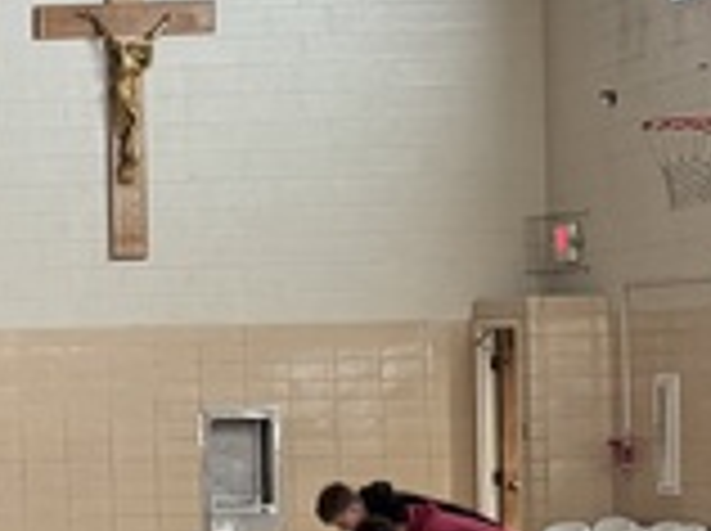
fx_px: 3199
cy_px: 382
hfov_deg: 11.0
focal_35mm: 156
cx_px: -891
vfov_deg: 9.5
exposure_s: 1/60
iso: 250
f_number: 1.78
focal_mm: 6.76
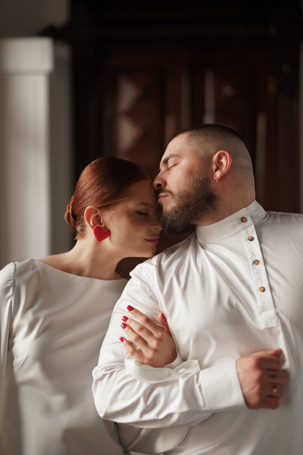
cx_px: 152
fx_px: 631
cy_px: 228
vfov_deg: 39.6
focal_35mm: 50
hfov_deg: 27.0
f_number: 1.4
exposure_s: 1/1250
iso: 640
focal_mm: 50
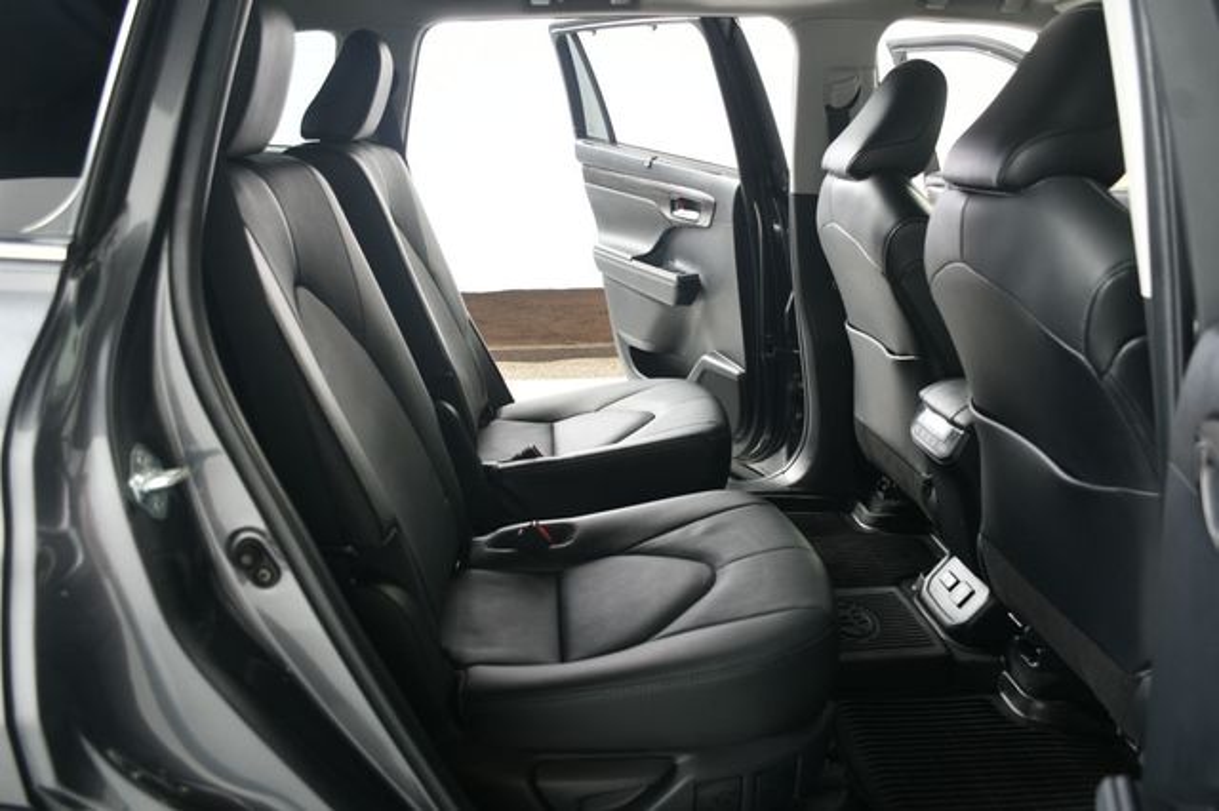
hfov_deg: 62.0
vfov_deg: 43.6
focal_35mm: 30
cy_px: 406
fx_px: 1015
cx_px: 610
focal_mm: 20
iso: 100
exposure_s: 1/160
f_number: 4
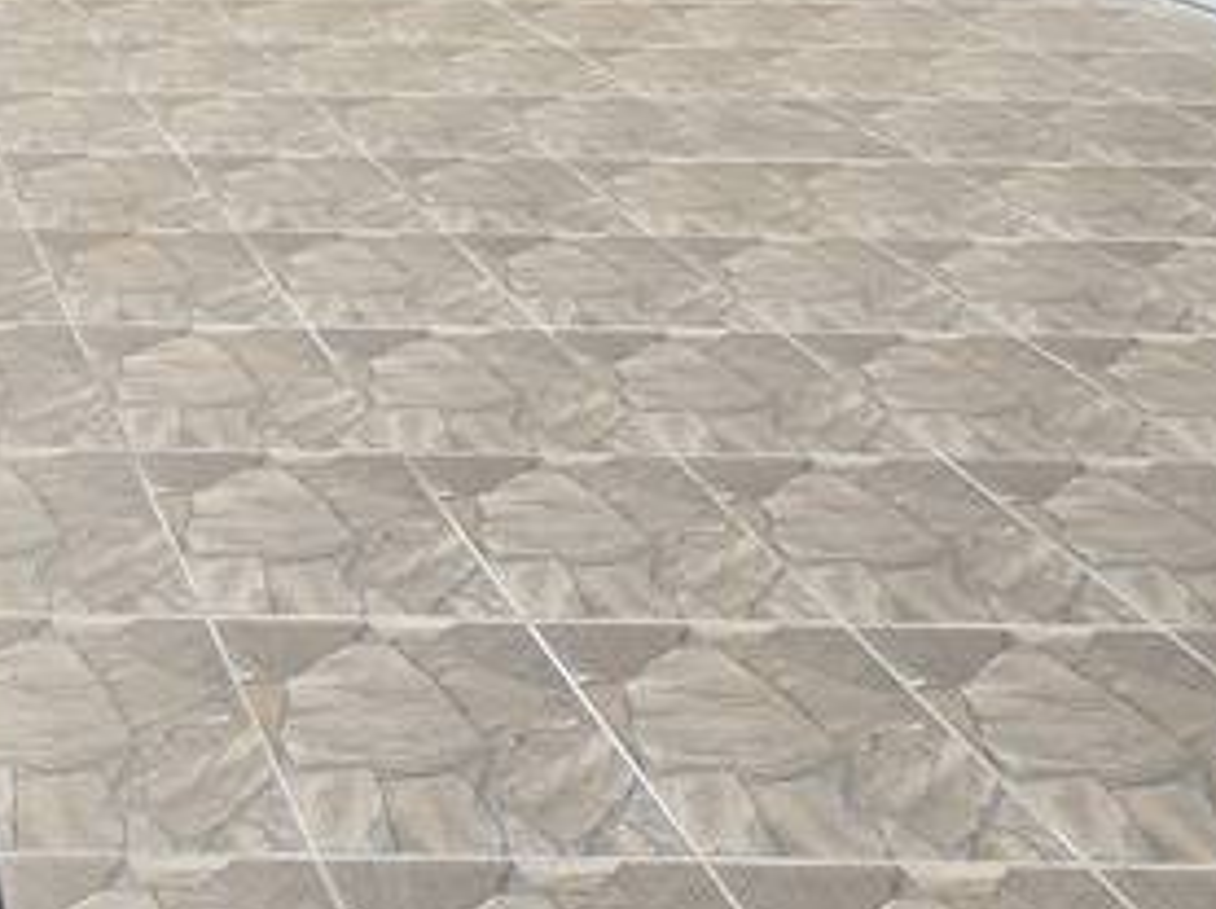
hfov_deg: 32.0
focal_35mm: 47
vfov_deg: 26.7
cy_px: -228
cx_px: -316
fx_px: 1649
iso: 50
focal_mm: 2.2
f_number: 2.2
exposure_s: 1/4743
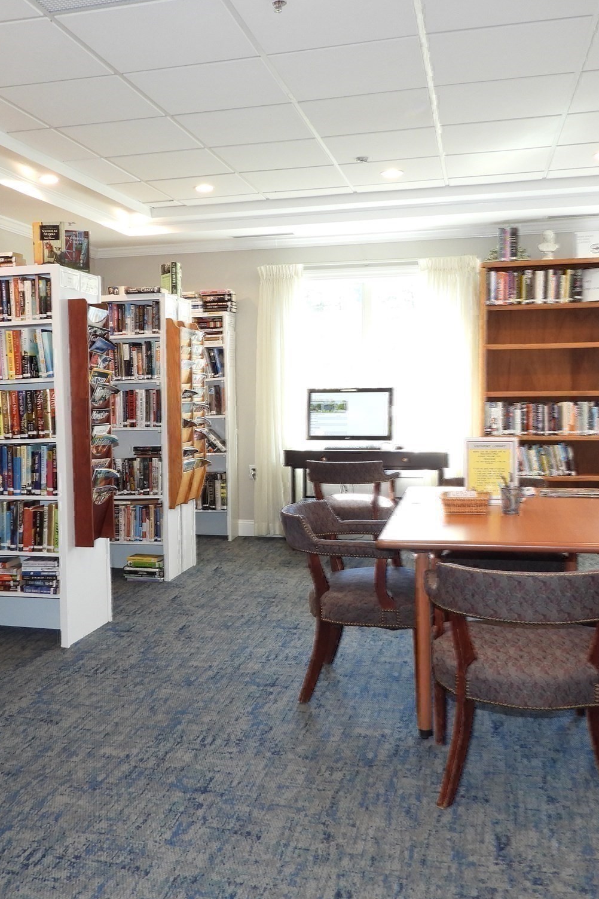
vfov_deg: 55.8
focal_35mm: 34
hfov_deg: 38.7
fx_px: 849
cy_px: 444
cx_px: 234
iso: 200
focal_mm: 4.3
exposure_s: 1/30
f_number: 3.5
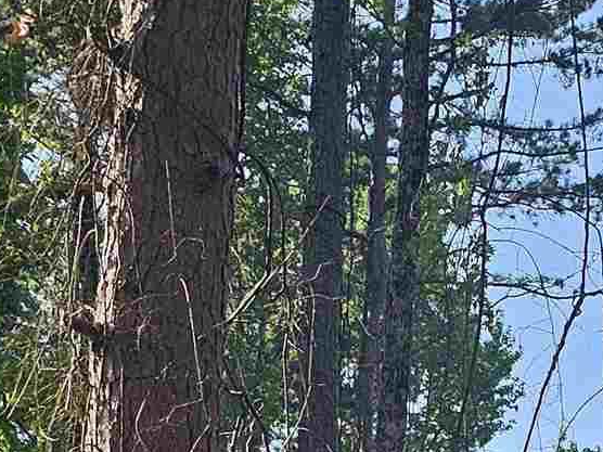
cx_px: 420
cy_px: 767
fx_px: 2212
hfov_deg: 15.5
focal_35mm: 127
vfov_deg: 11.0
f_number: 1.7
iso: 10
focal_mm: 6.3
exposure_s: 1/421
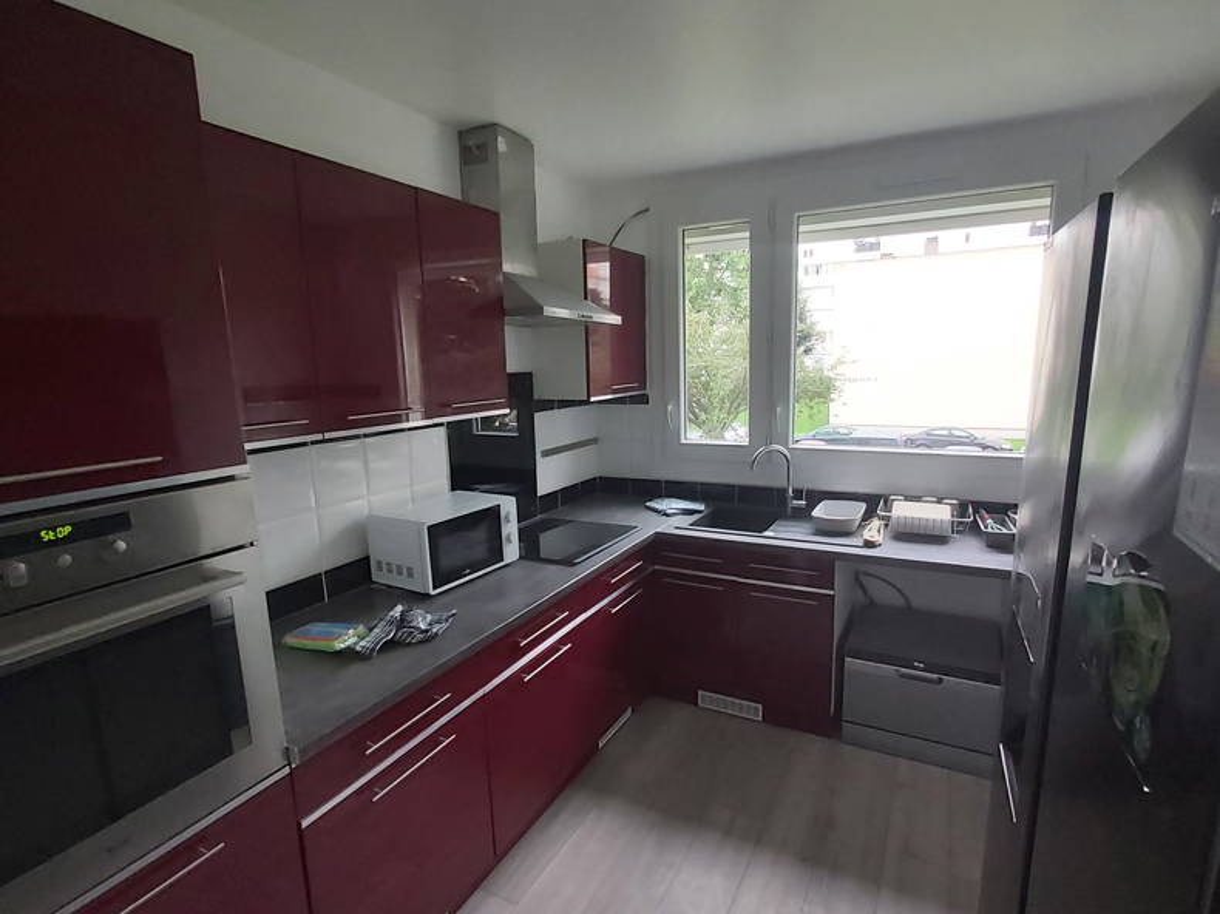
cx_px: 610
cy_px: 457
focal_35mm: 12
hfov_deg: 110.5
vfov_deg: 94.5
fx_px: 423
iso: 200
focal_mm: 1.42
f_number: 2.2
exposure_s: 1/50
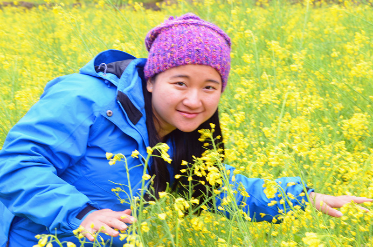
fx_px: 776
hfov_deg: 27.0
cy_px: 124
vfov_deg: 18.1
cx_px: 186
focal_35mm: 75
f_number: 10
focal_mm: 50
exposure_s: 1/10
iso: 200
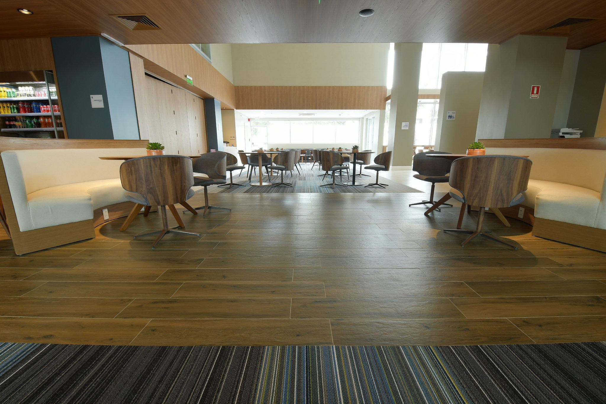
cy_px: 202
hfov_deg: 100.4
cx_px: 303
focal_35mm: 15
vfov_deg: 77.3
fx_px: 252
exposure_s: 1/3
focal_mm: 10
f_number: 10
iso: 160
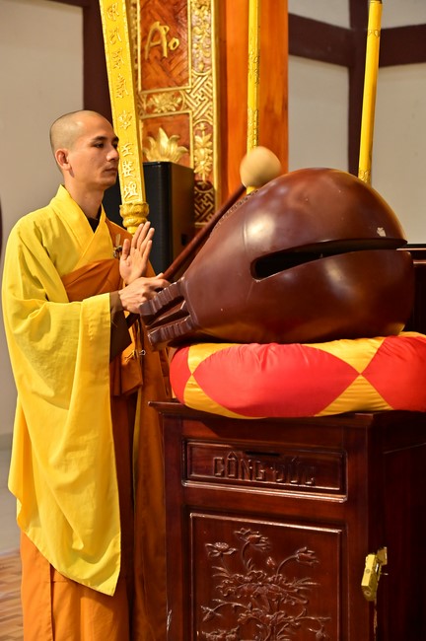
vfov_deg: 26.0
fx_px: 1387
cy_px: 320
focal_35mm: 78
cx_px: 213
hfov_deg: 17.5
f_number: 5.6
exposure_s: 1/125
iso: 2500
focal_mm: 78
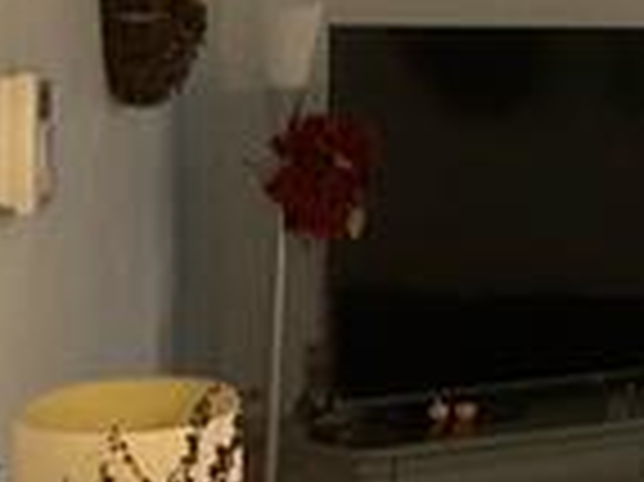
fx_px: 3011
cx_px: 1324
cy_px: 77
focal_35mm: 162
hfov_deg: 11.0
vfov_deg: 9.1
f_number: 1.8
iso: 250
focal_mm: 3
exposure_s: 1/60
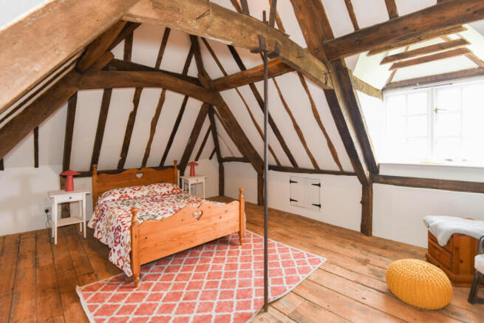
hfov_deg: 96.7
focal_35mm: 16
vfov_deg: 73.8
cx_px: 242
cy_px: 162
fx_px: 215
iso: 1000
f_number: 6.3
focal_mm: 16
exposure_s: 1/80
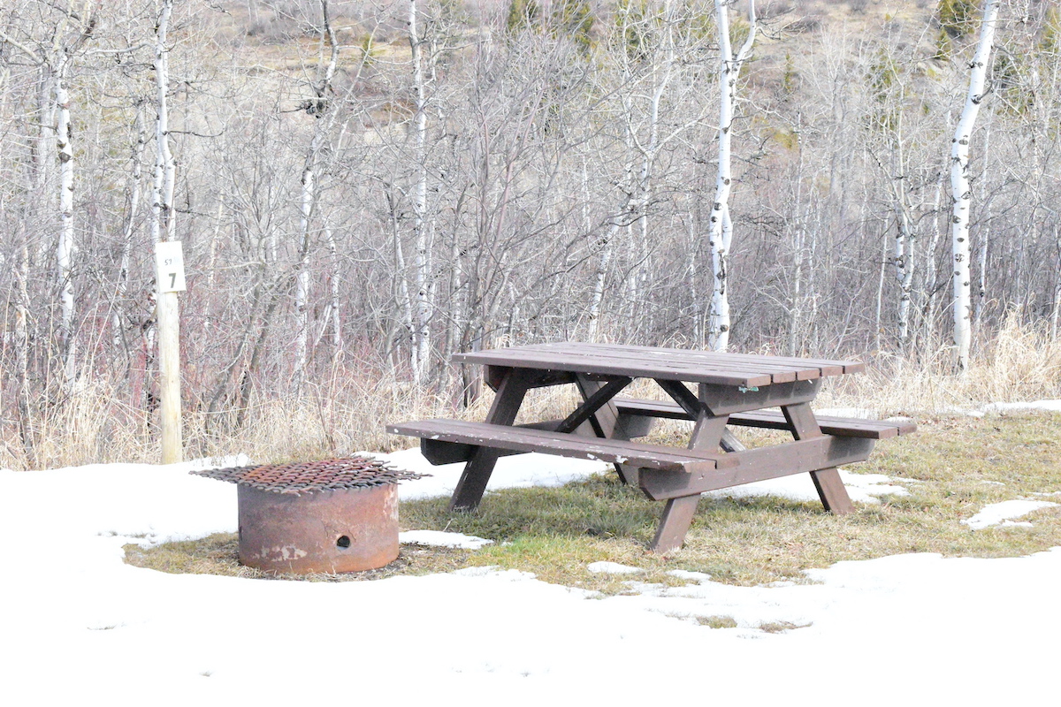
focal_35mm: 54
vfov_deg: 25.1
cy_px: 354
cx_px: 530
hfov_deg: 36.9
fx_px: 1591
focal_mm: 36
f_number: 11
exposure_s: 1/4000
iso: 16000
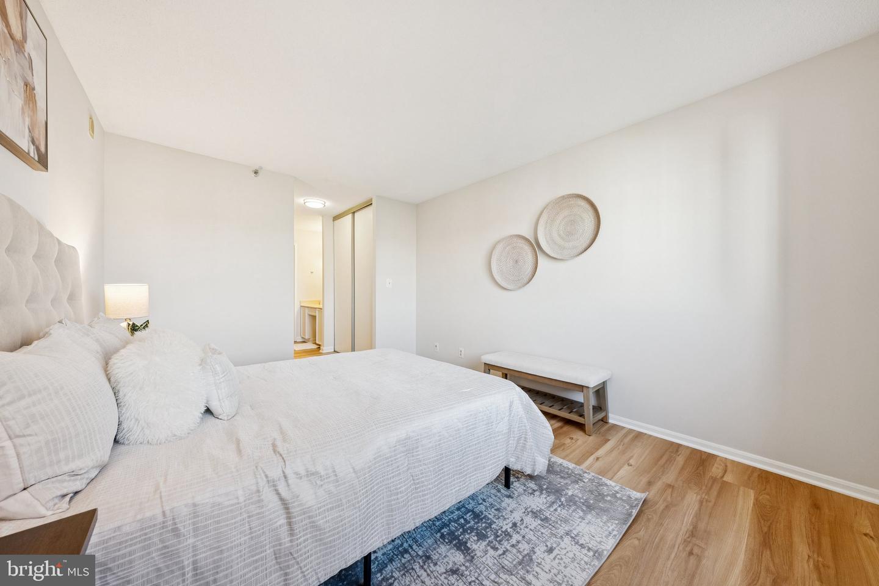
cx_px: 440
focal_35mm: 12
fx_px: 293
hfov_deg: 112.6
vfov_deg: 90.0
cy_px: 293
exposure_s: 1/50
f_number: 7.1
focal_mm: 12
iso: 640
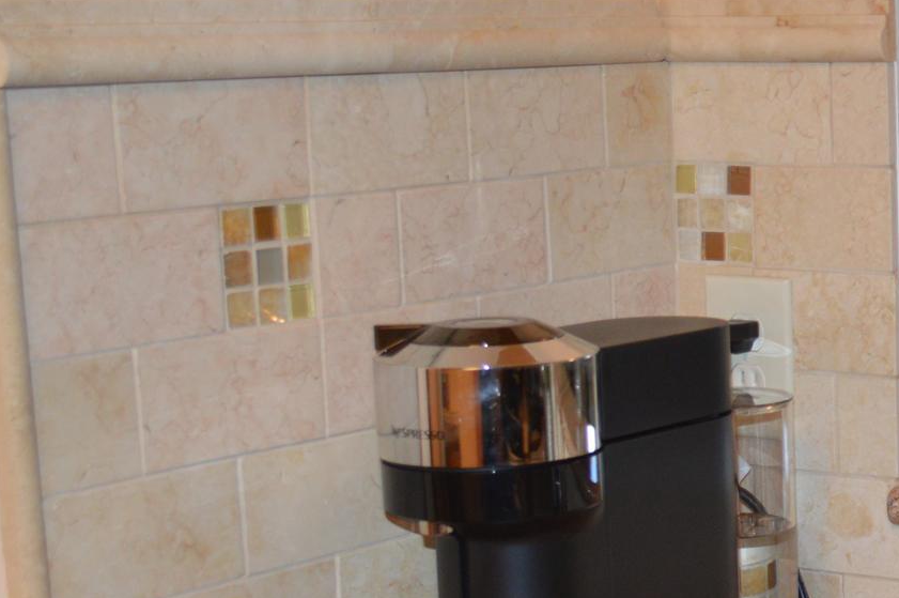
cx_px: 1056
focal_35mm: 95
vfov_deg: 14.3
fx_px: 2370
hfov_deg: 20.2
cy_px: 482
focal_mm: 26
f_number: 4.2
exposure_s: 1/60
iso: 560
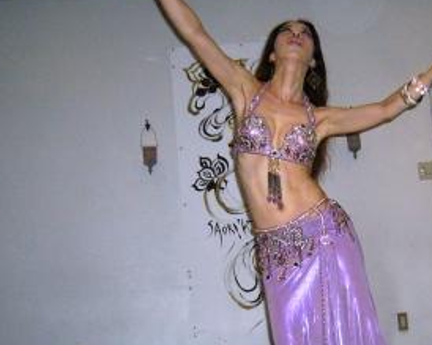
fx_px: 856
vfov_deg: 22.7
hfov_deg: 27.9
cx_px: 328
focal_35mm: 67
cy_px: 222
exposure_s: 1/60
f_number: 2.8
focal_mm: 5.8
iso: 250
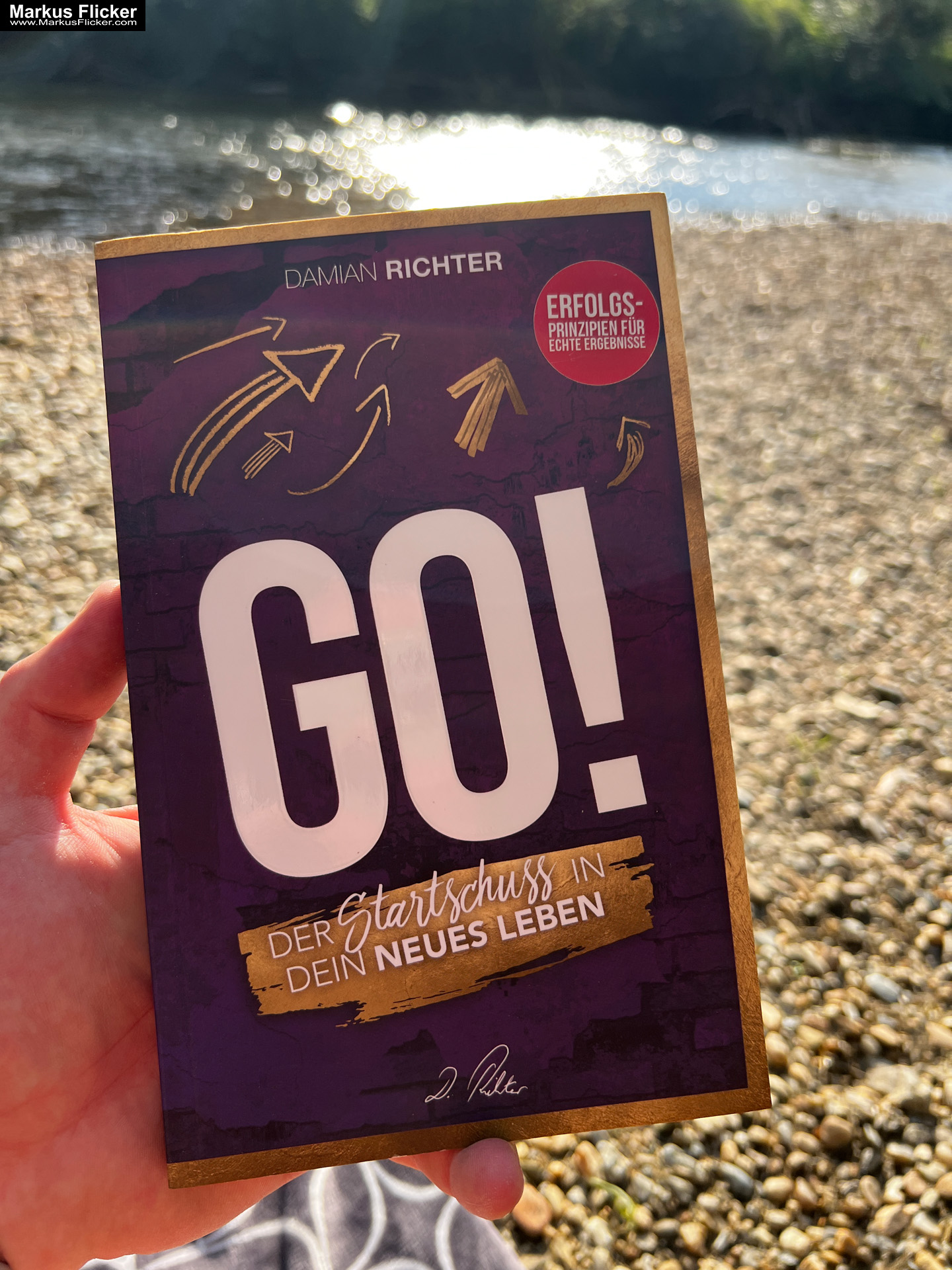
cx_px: 476
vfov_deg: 67.3
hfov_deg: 53.1
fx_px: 953
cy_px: 635
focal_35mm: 26
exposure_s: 1/1468
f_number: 1.5
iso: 50
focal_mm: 5.7
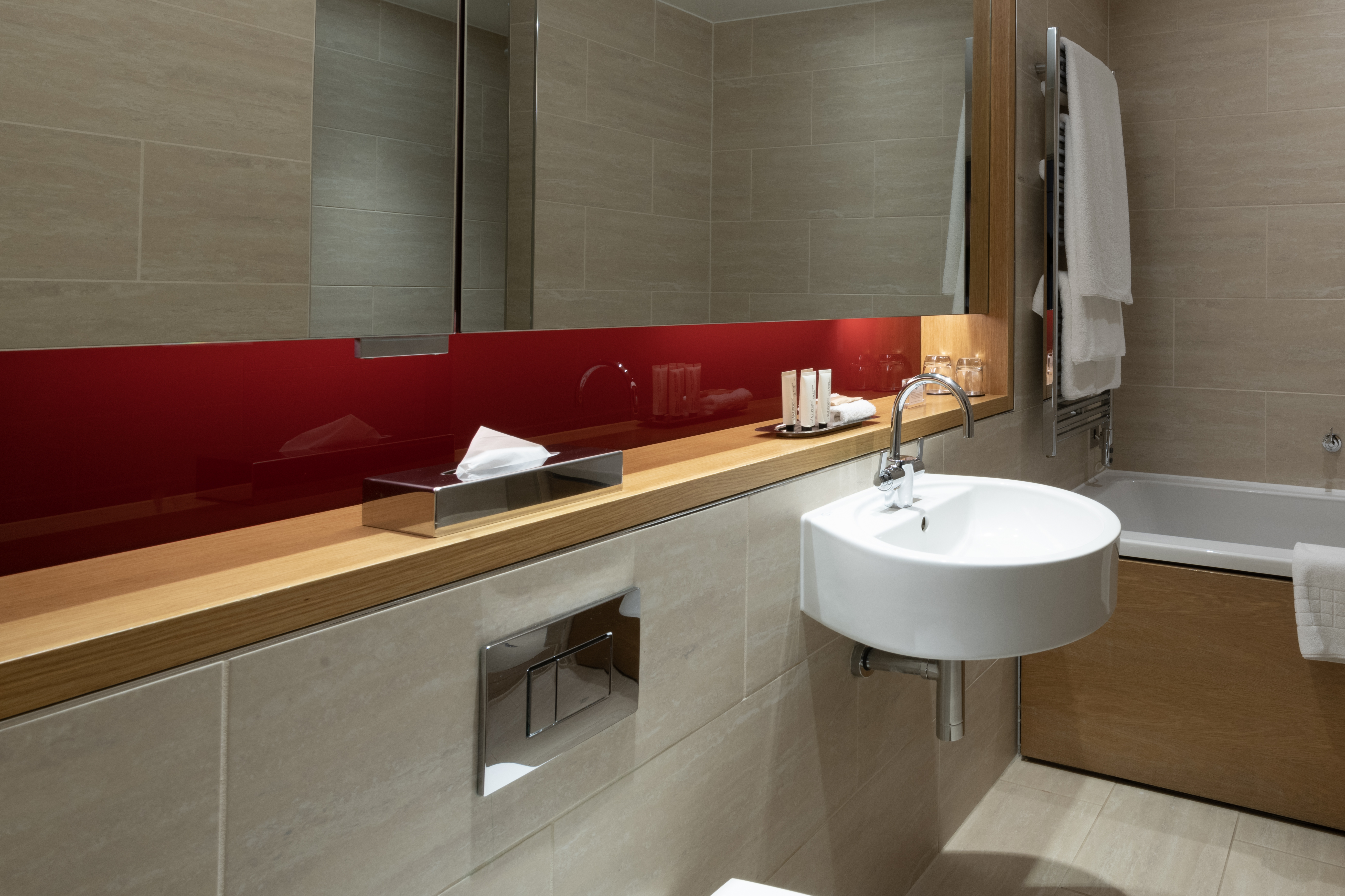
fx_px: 822
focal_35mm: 22
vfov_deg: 56.1
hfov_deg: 72.3
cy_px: 303
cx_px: 1033
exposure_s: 2
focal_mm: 14
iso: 100
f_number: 16
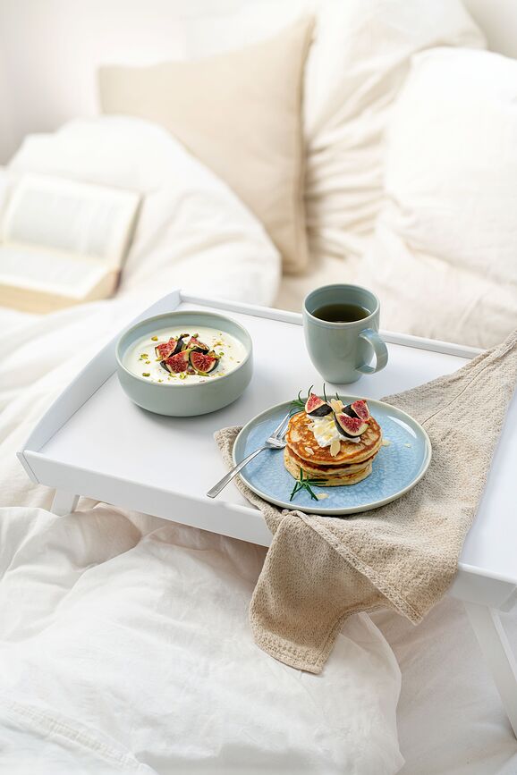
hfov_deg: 27.0
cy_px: 388
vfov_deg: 39.6
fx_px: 1077
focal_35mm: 50
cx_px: 258
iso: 100
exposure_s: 1/3
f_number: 8
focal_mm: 50
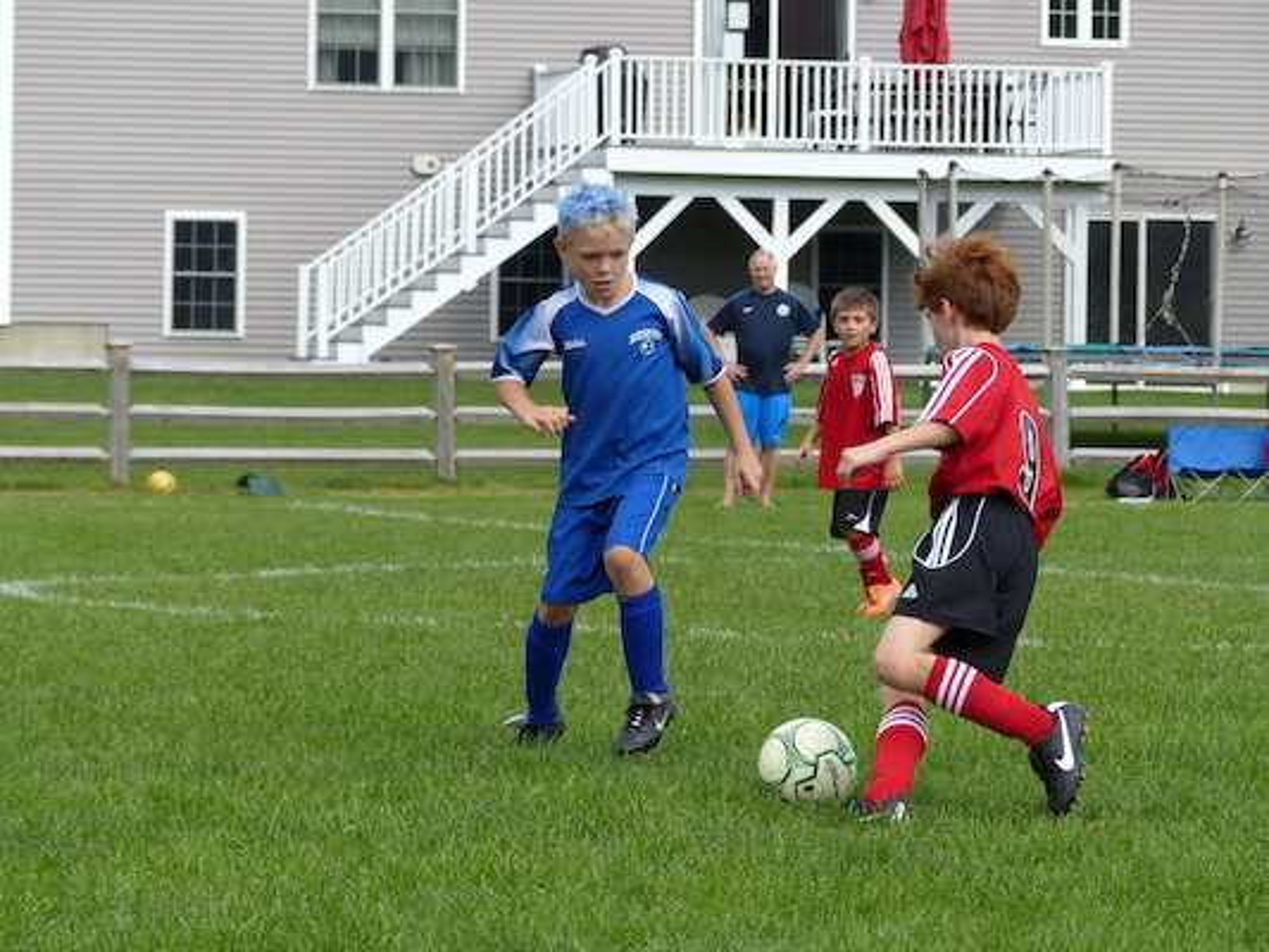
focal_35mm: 186
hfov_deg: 10.6
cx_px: 634
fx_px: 6820
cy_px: 476
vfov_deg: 8.0
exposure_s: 1/800
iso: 100
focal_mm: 33.5
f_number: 3.2
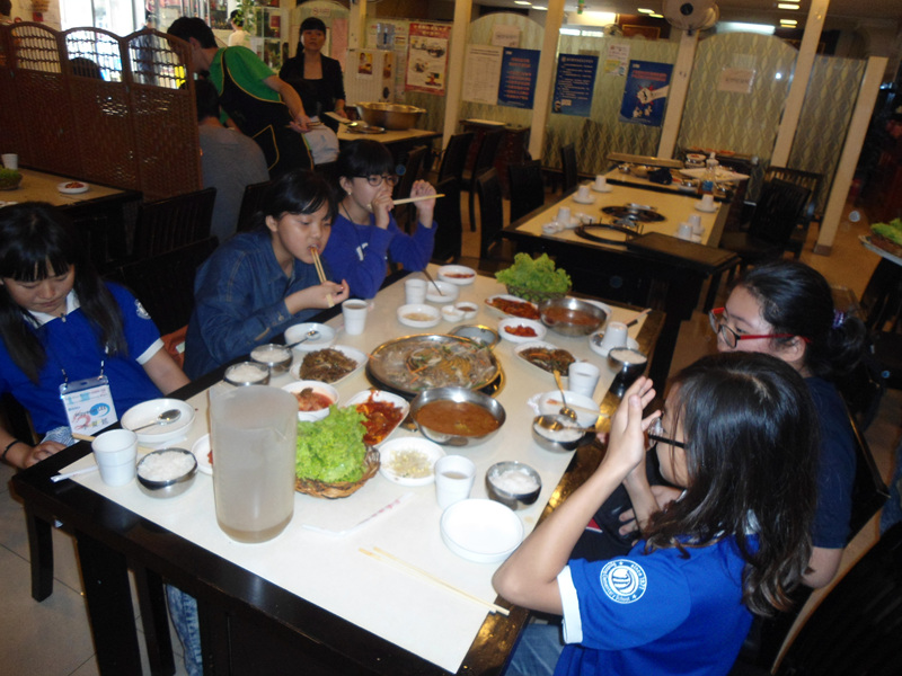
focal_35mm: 26
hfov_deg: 67.3
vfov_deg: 53.1
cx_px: 451
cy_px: 338
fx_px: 677
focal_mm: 4.7
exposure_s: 1/30
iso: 200
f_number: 2.8
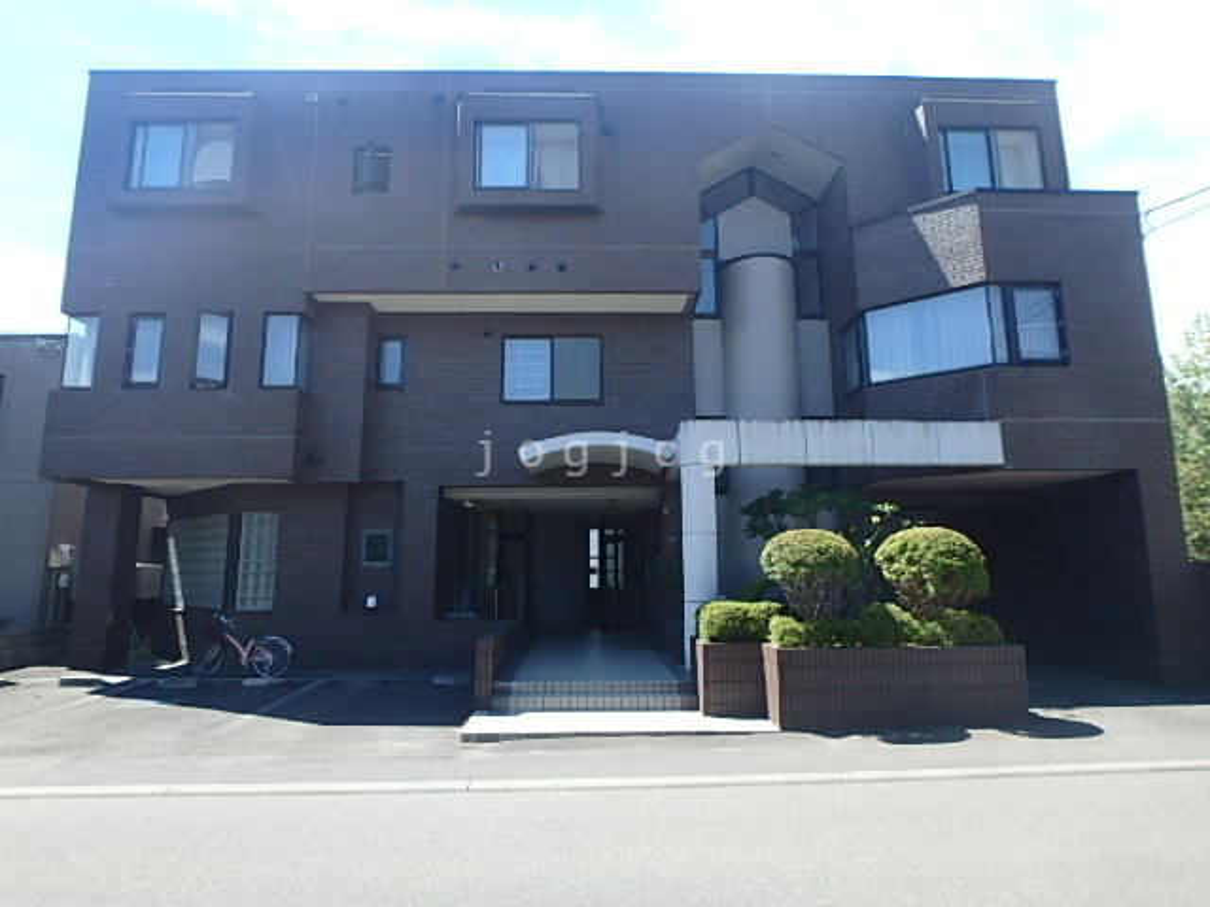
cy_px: 454
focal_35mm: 21
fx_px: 734
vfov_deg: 63.4
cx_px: 605
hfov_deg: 79.0
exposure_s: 1/400
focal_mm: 3.7
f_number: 3.5
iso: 125
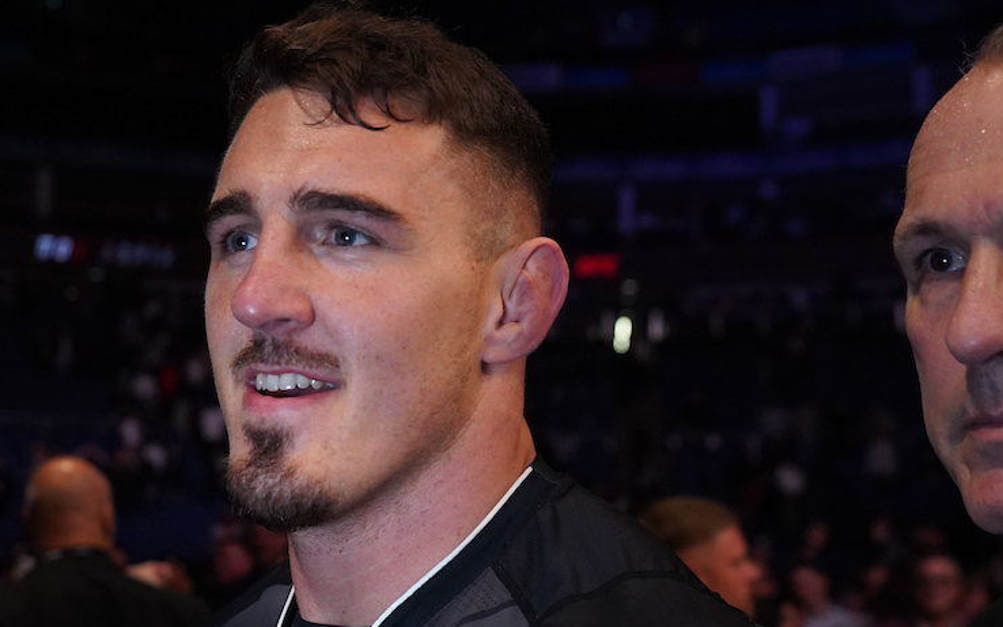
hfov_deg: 34.3
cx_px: 245
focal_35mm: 58
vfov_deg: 22.2
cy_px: 460
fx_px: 1585
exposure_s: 1/1250
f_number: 4
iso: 5000
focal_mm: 35
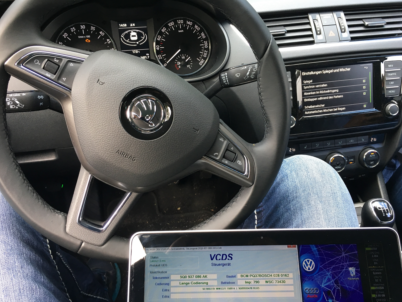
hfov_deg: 60.0
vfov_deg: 46.8
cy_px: 148
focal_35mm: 30
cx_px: 202
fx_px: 348
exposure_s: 1/33
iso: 50
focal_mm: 4.15
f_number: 2.2
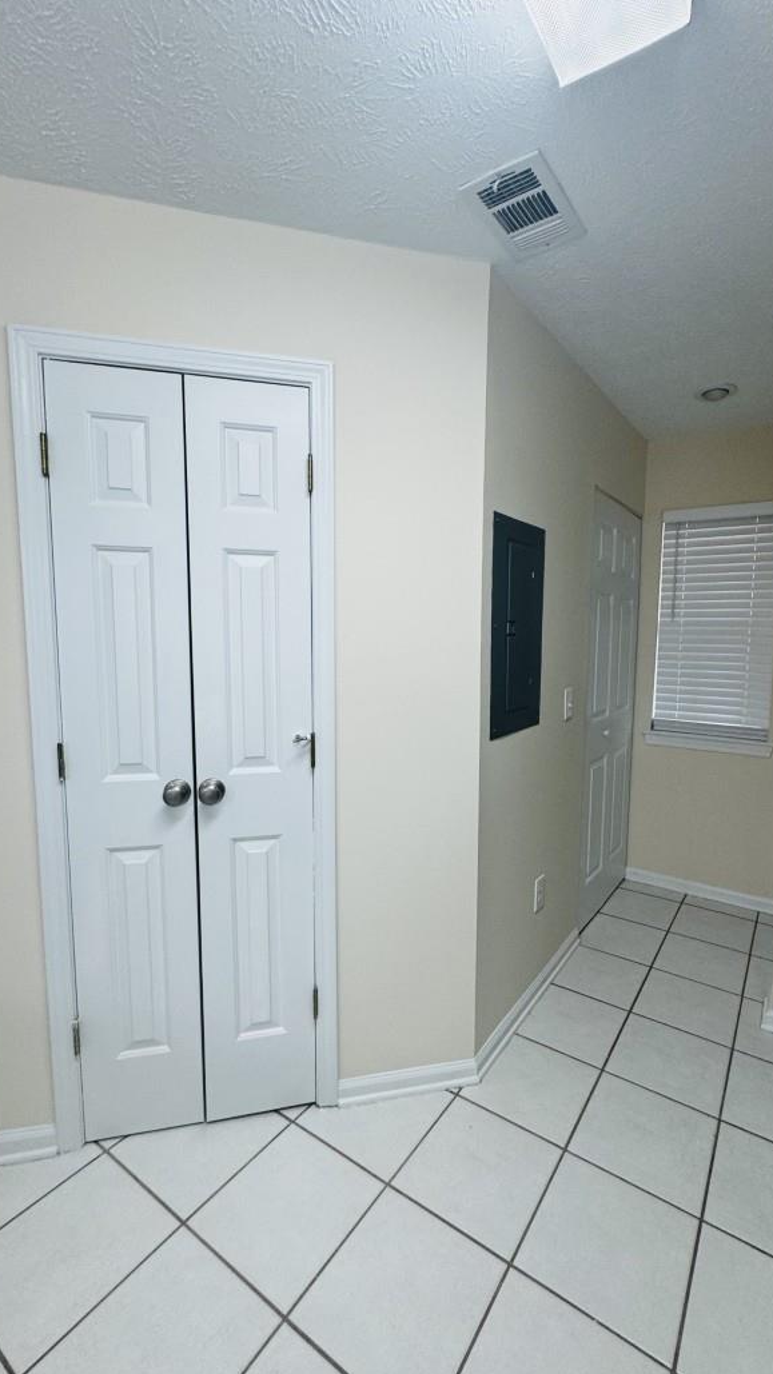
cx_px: 437
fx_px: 583
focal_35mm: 16
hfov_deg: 66.8
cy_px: 690
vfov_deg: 99.4
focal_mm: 2.22
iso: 80
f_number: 2.2
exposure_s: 1/120
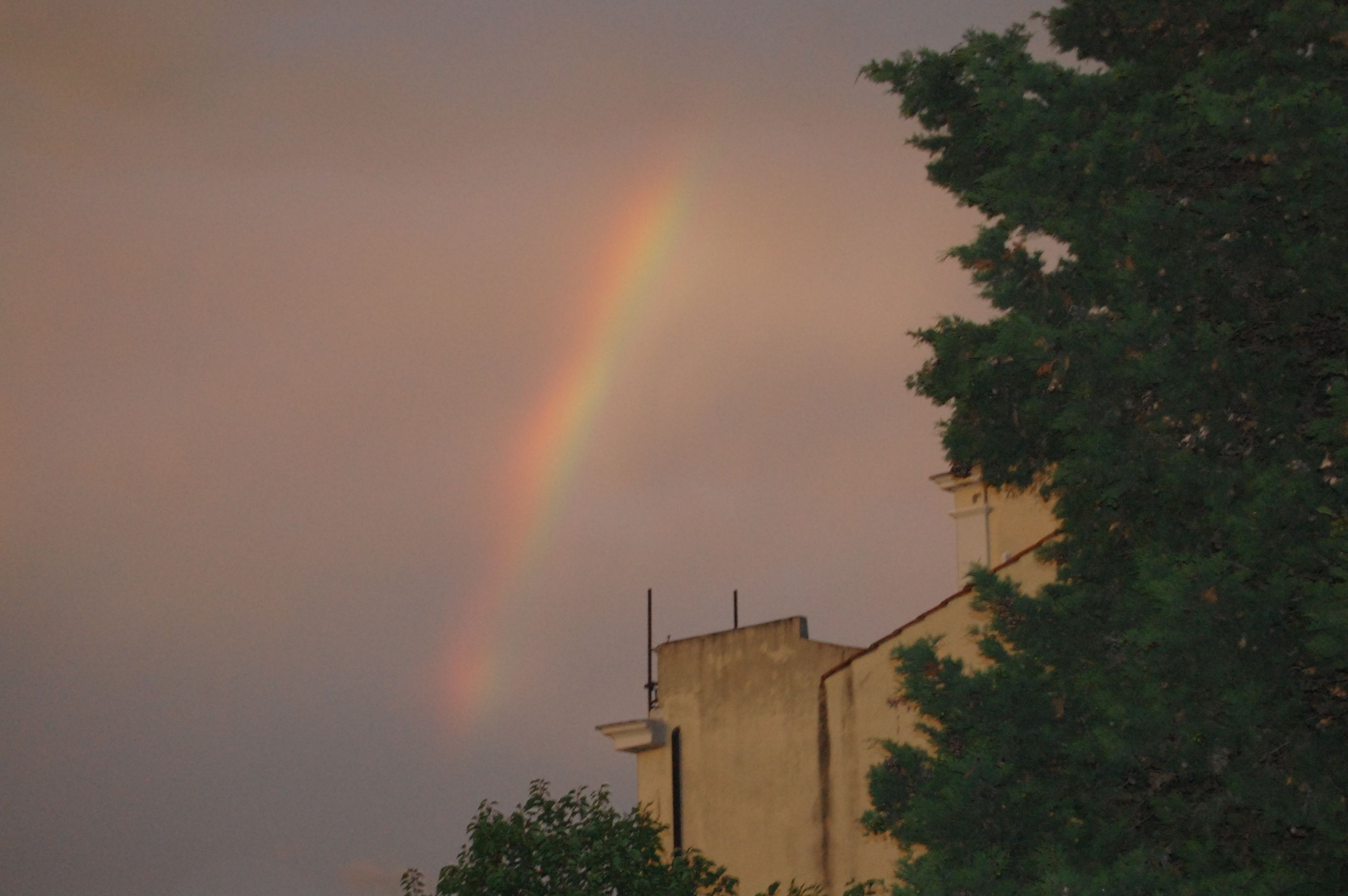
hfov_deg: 24.6
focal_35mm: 82
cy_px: 448
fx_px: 3086
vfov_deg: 16.5
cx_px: 674
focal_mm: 55
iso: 1600
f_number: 5.6
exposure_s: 1/60
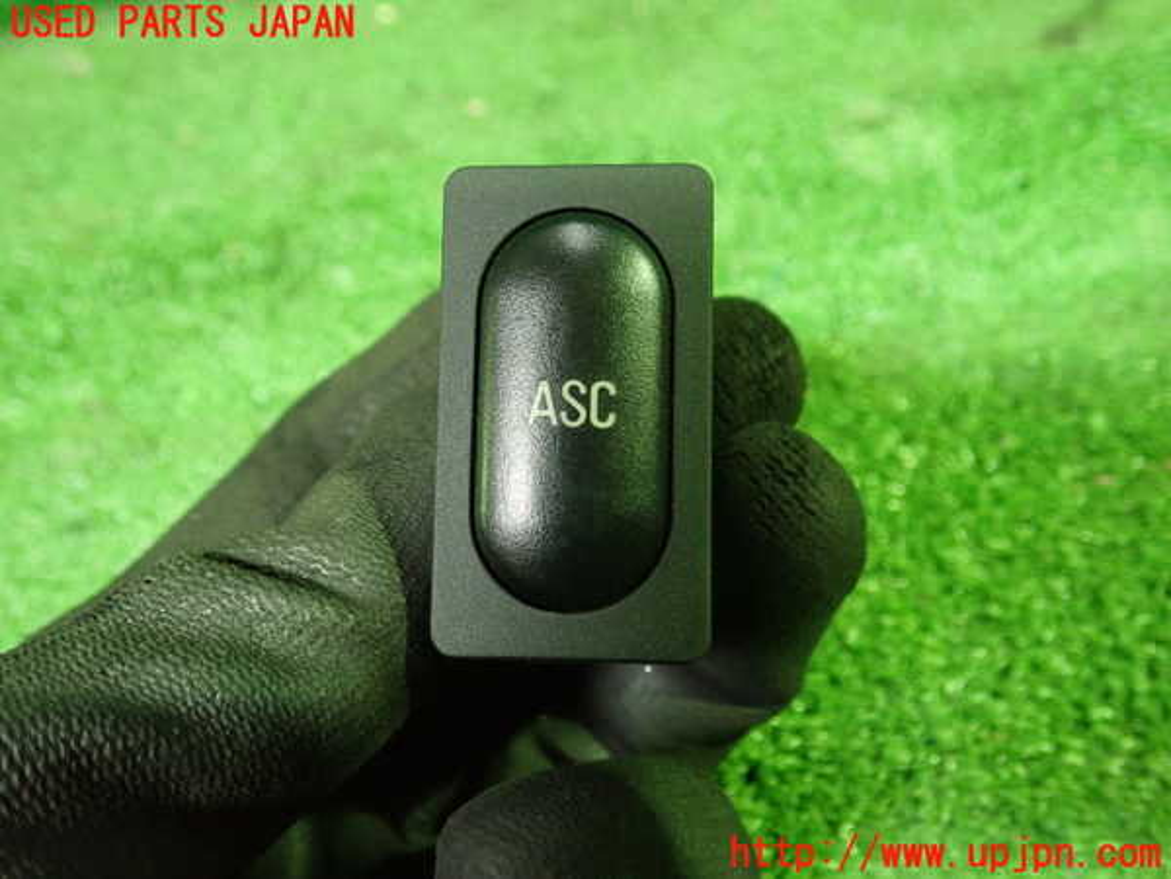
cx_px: 586
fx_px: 1015
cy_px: 440
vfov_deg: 46.8
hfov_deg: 60.0
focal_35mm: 30
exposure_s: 1/30
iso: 1000
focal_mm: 5.5
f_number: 2.3
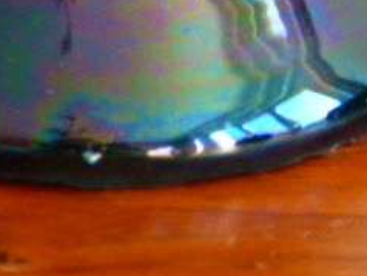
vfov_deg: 4.6
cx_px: 106
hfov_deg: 6.1
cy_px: -80
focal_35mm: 325
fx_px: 3449
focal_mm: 21.8
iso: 320
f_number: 2.8
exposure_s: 1/60
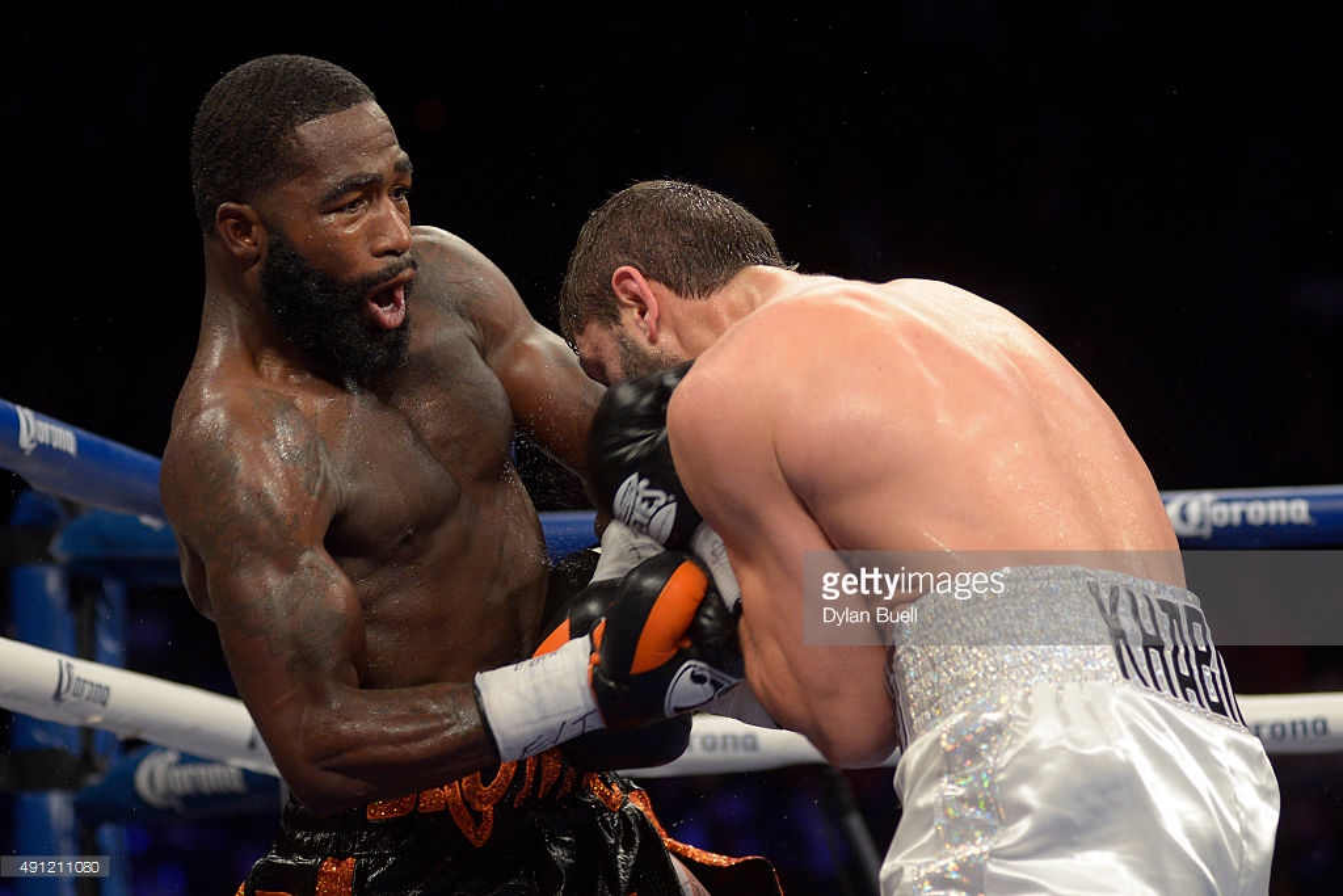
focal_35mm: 100
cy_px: 448
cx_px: 672
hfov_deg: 20.4
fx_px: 3731
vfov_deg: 13.7
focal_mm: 100
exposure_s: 1/800
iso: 1600
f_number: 2.8
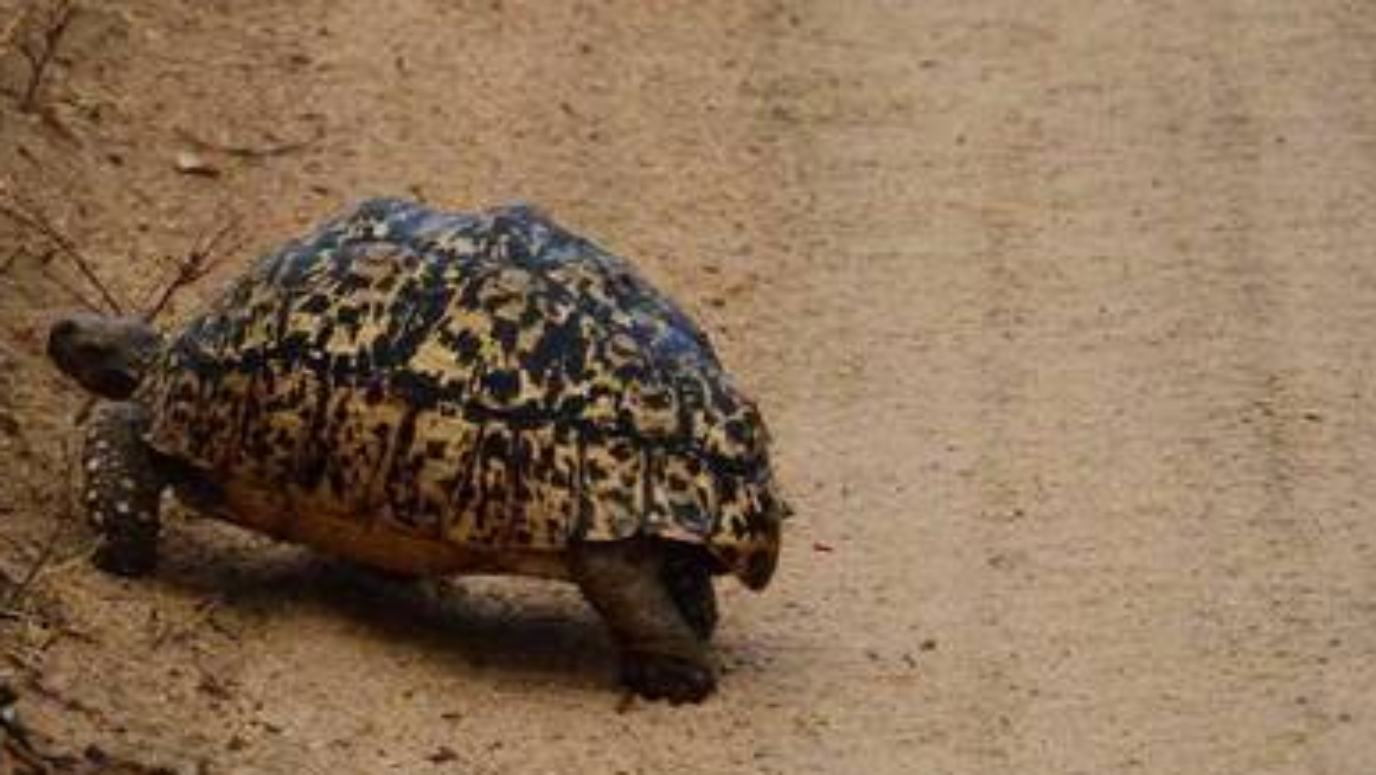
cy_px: 340
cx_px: 348
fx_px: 18101
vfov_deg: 2.5
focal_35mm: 496
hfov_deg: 4.4
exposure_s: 1/250
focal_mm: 175
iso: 6400
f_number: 5
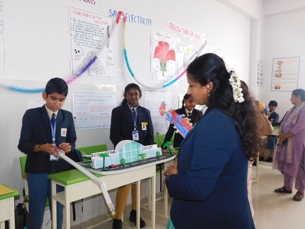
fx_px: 247
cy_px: 114
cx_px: 152
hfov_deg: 63.4
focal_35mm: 28
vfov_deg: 49.7
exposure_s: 1/40
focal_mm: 4.9
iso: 125
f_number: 3.2
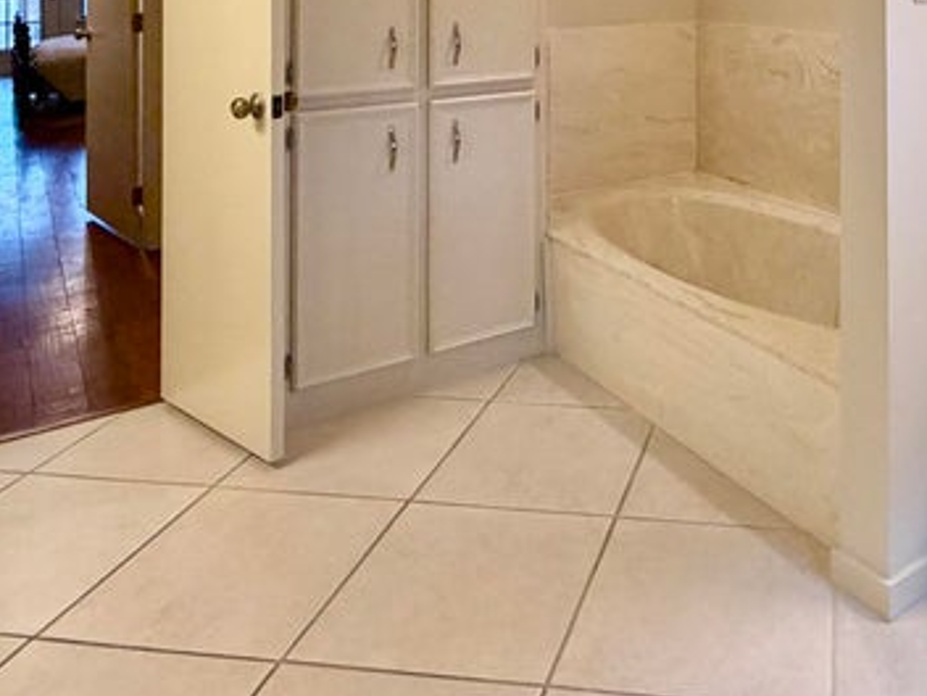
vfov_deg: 37.0
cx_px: 737
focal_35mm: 34
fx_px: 911
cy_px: -16
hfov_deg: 50.8
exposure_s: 1/120
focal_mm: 2.22
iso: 250
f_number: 2.2
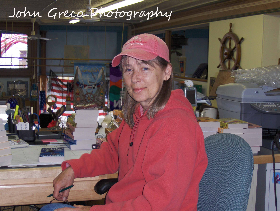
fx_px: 421
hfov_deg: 36.8
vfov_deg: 28.1
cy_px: 106
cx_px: 140
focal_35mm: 52
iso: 100
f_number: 3.2
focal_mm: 11.3
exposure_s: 1/60
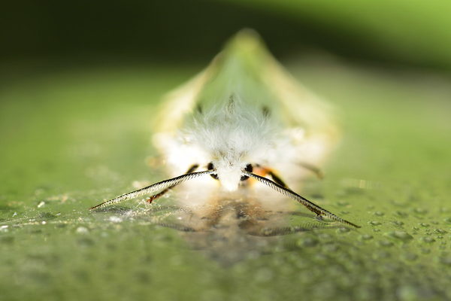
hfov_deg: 13.0
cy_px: 150
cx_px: 226
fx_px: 1973
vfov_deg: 8.7
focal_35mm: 158
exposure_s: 1/40
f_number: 10
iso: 200
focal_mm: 105
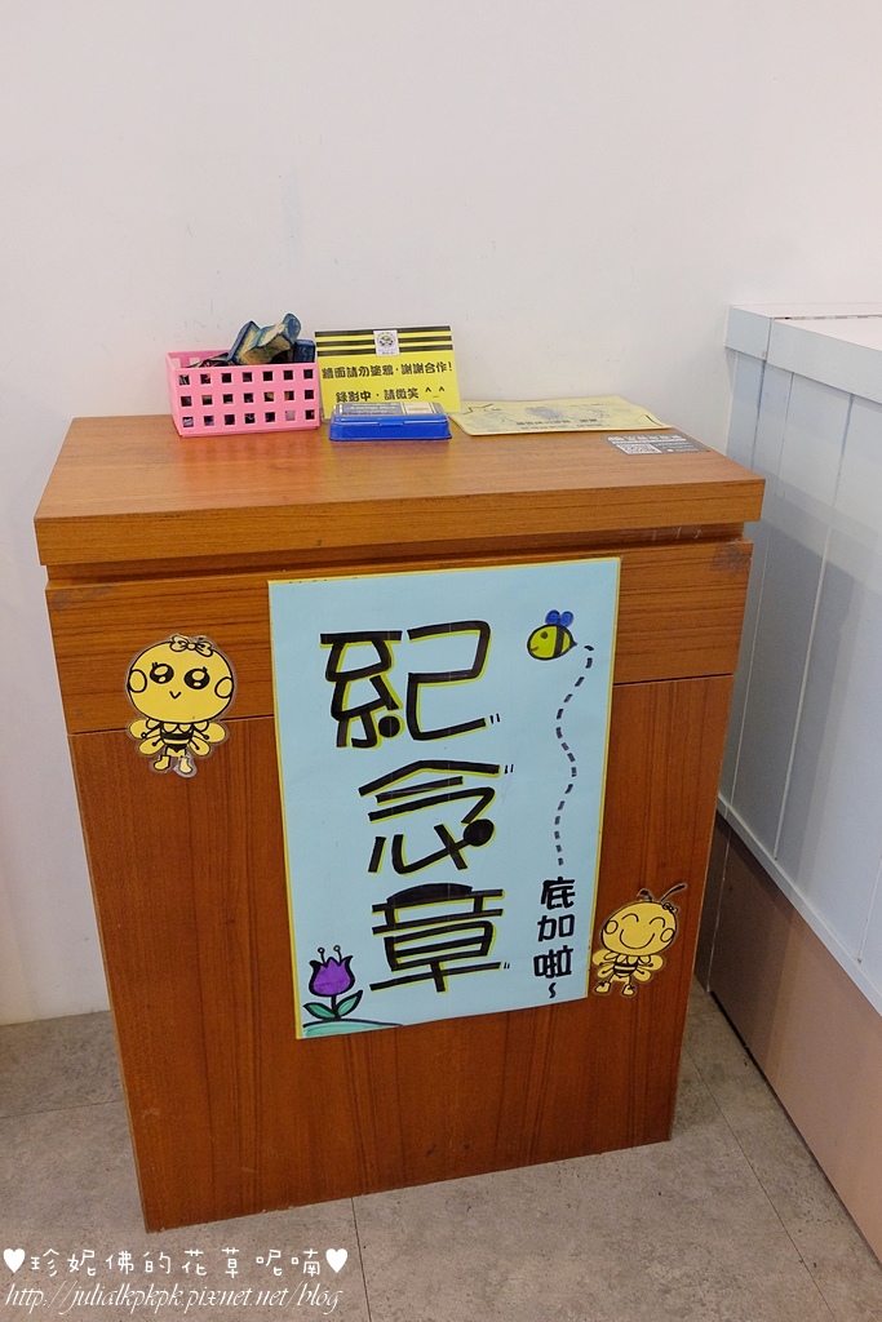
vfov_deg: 63.7
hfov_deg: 45.0
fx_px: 1065
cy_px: 661
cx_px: 441
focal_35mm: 29
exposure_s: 1/60
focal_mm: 19.2
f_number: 3.8
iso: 2500
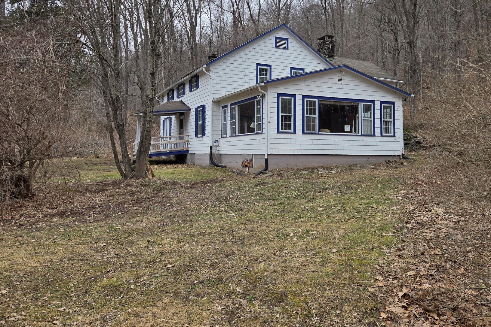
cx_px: 265
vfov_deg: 43.3
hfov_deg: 61.8
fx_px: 409
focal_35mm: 30
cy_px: 125
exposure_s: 1/387
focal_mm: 5.4
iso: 25
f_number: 1.8
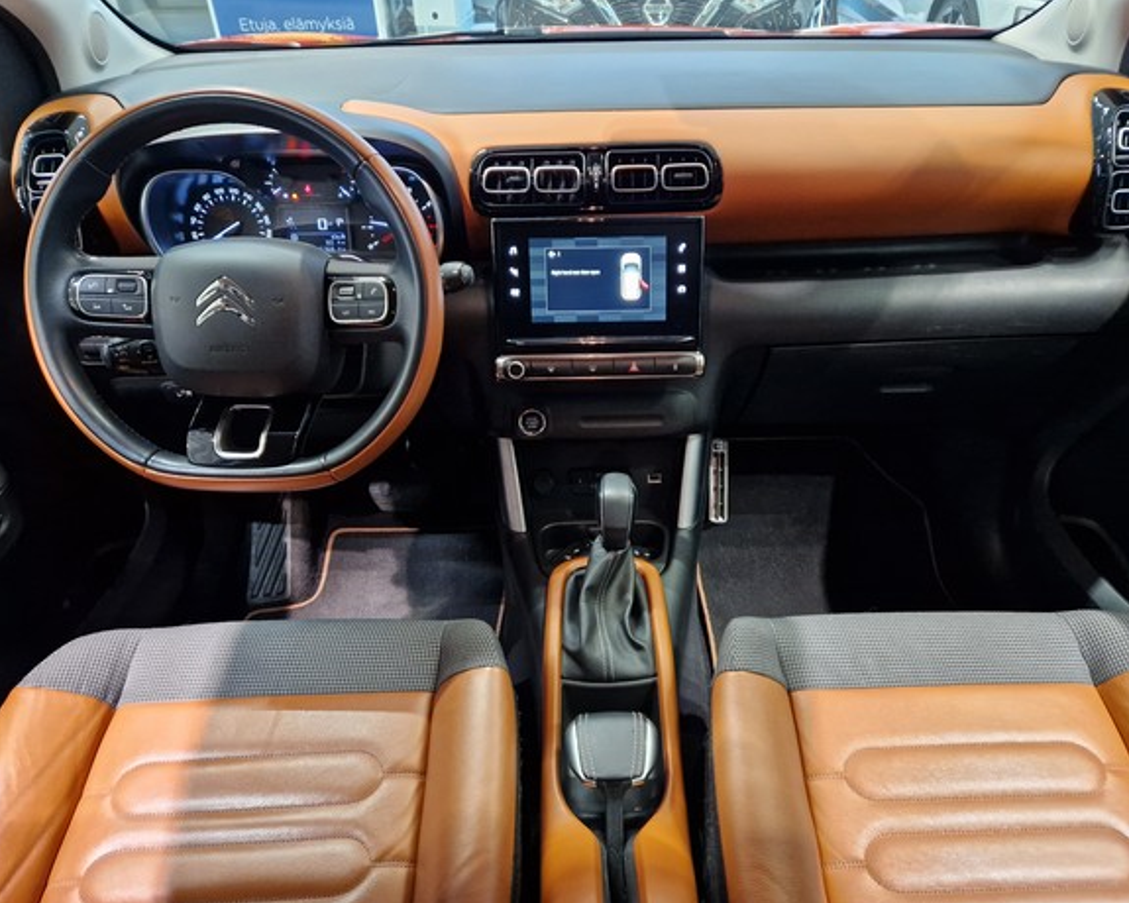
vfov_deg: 56.8
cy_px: 467
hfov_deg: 68.0
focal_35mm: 25
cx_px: 597
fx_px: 835
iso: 500
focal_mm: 5.4
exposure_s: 1/100
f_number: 1.8
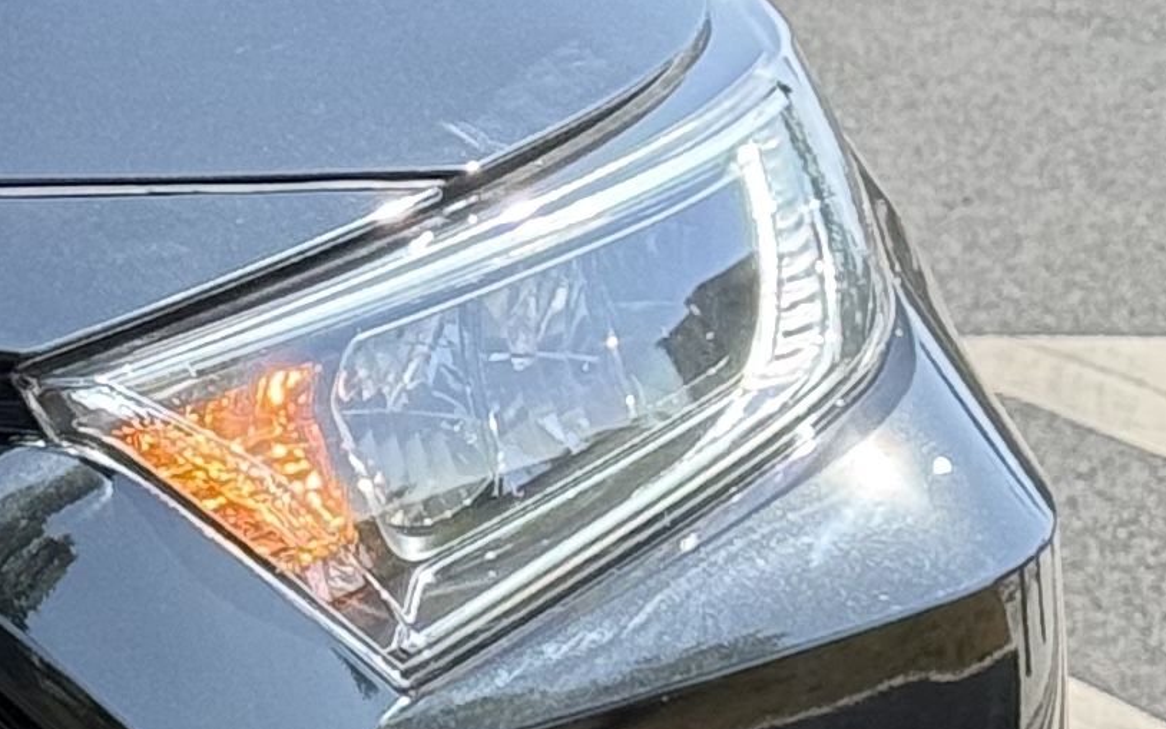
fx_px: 8009
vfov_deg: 5.2
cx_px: -1334
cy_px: 441
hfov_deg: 7.9
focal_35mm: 252
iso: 80
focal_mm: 6.76
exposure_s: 1/1403
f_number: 1.78
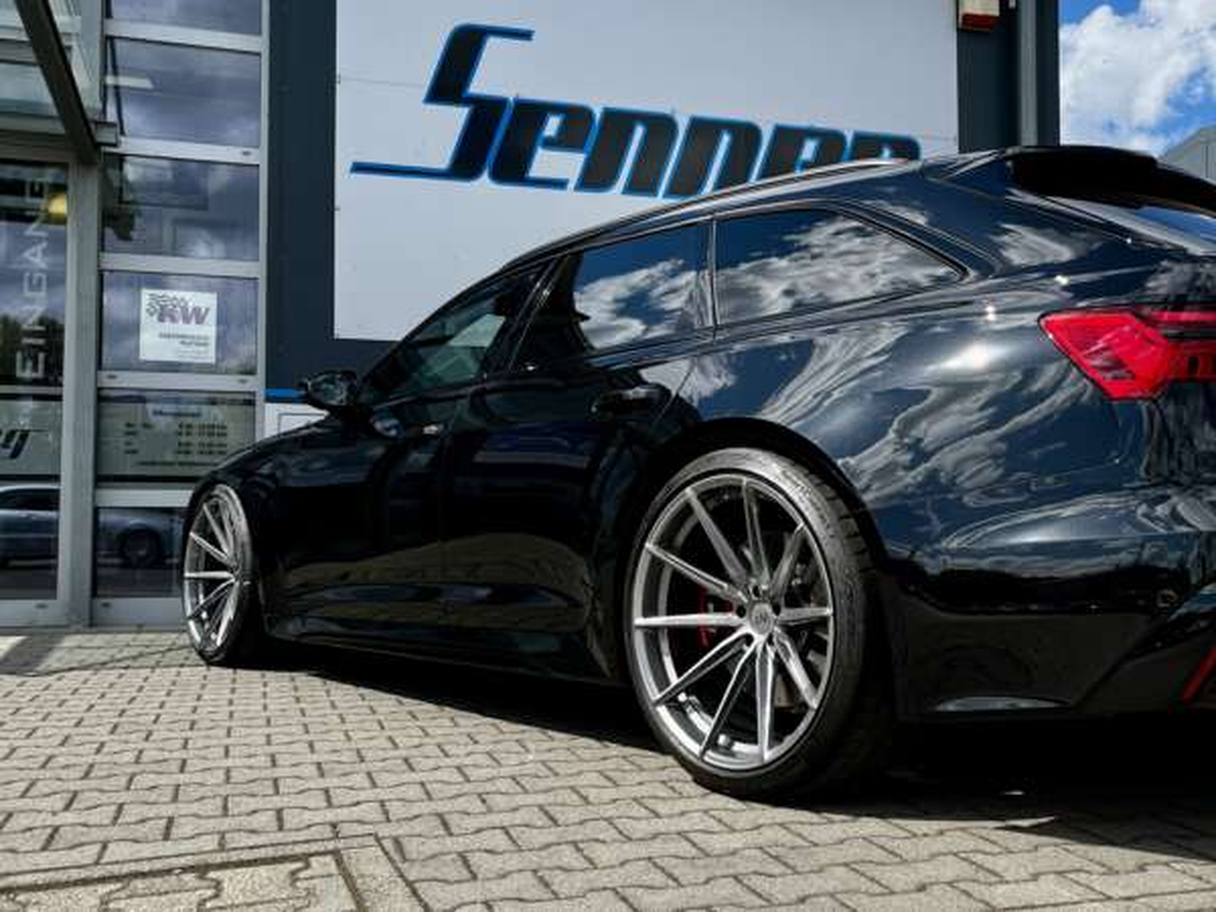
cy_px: 456
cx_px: 608
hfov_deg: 67.3
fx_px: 913
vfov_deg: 53.1
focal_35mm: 26
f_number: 1.6
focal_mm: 5.1
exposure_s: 1/2899
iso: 50
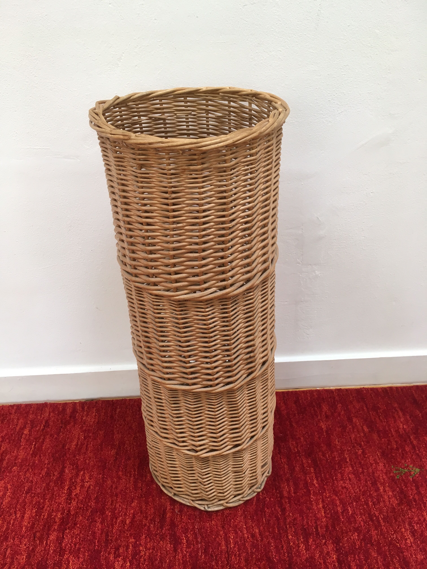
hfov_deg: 48.2
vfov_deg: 61.7
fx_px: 477
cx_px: 214
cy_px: 284
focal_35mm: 29
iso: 40
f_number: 2.2
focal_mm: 4.15
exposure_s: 1/33
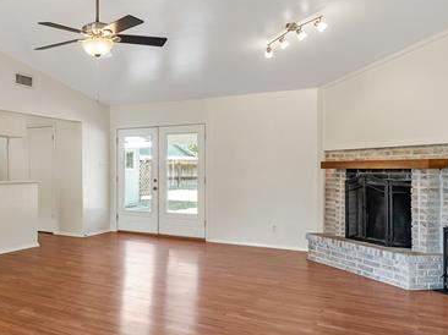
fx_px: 453
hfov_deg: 49.6
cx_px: 91
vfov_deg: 40.6
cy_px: 175
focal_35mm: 35
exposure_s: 1/30
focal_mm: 13
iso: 800
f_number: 8
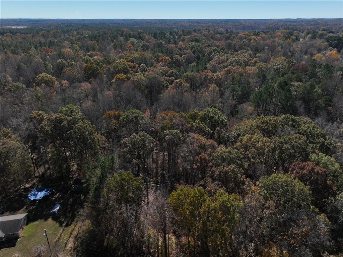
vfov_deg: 56.8
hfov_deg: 71.6
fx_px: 238
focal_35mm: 24
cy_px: 128
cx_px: 172
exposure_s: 1/640
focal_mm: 12.29
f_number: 2.8
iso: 210
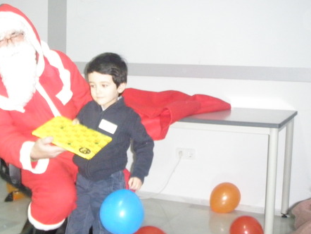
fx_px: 494
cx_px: 96
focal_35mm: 55
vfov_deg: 26.5
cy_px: 90
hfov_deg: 34.5
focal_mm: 6.7
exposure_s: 1/30
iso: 800
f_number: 3.5
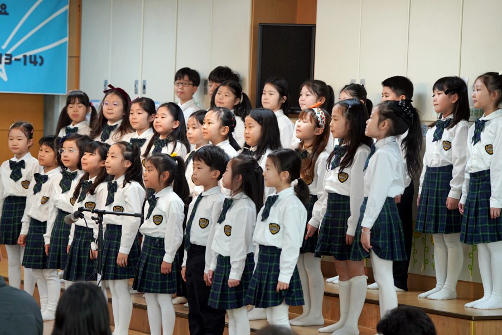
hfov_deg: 16.4
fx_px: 1743
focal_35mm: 125
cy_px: 168
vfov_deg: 11.0
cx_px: 251
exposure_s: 1/160
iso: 1000
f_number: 4
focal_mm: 125
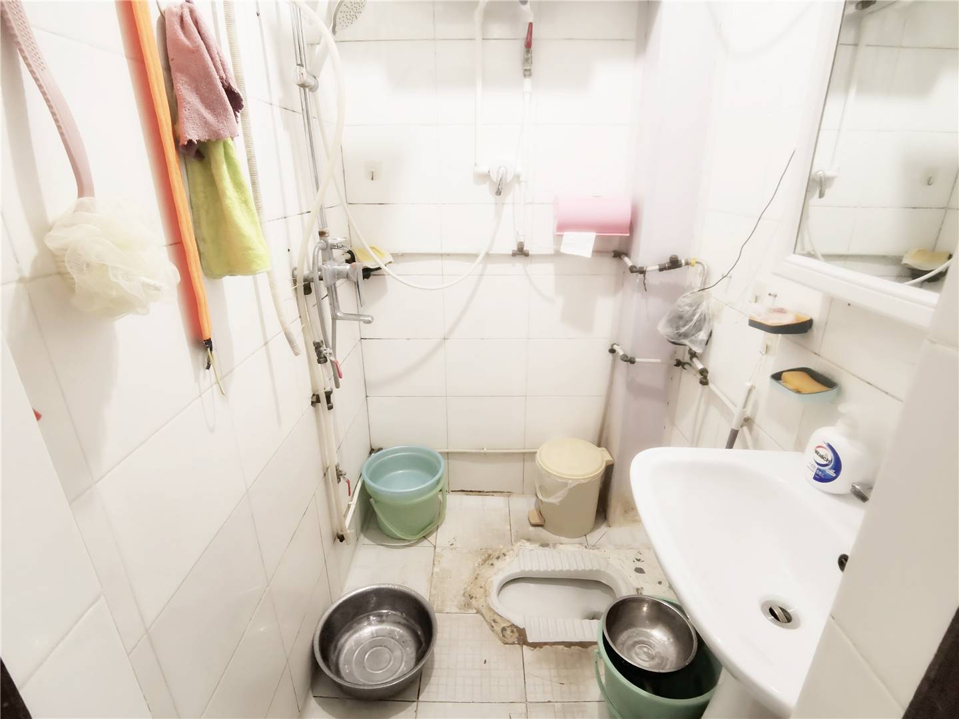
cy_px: 360
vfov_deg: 74.7
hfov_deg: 91.0
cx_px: 480
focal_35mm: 17
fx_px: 471
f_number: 2.2
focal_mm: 2.26
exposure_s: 1/20
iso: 640
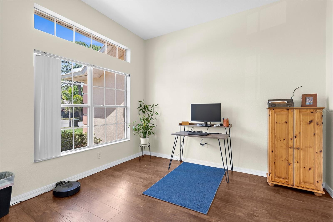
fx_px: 148
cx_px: 166
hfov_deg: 96.7
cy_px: 111
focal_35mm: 16
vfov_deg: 73.7
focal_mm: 16
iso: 400
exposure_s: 1/250
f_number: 8
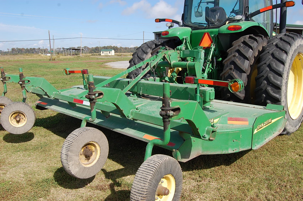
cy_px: 100
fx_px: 252
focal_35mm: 30
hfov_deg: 62.0
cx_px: 152
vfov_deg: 43.5
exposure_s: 1/320
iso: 200
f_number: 9
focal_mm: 20
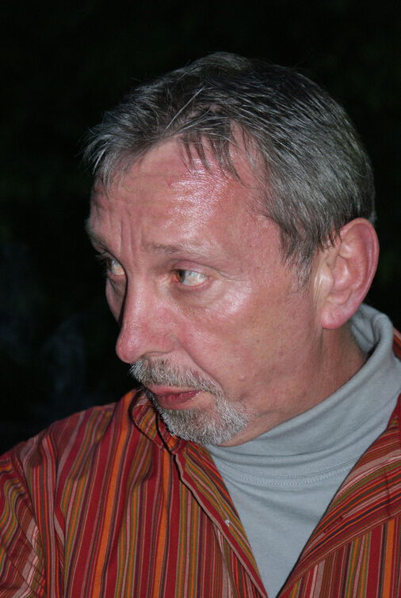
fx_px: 1500
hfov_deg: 15.2
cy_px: 299
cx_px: 200
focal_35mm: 90
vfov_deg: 22.6
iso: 400
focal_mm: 60
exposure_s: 1/100
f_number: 5.6
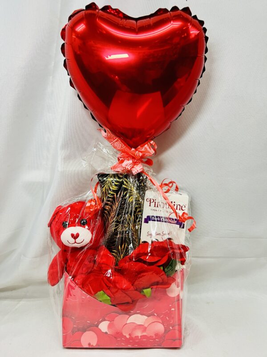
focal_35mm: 26
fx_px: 267
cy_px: 178
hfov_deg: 53.1
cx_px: 134
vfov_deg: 67.3
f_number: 1.5
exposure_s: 1/60
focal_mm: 5.7
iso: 100
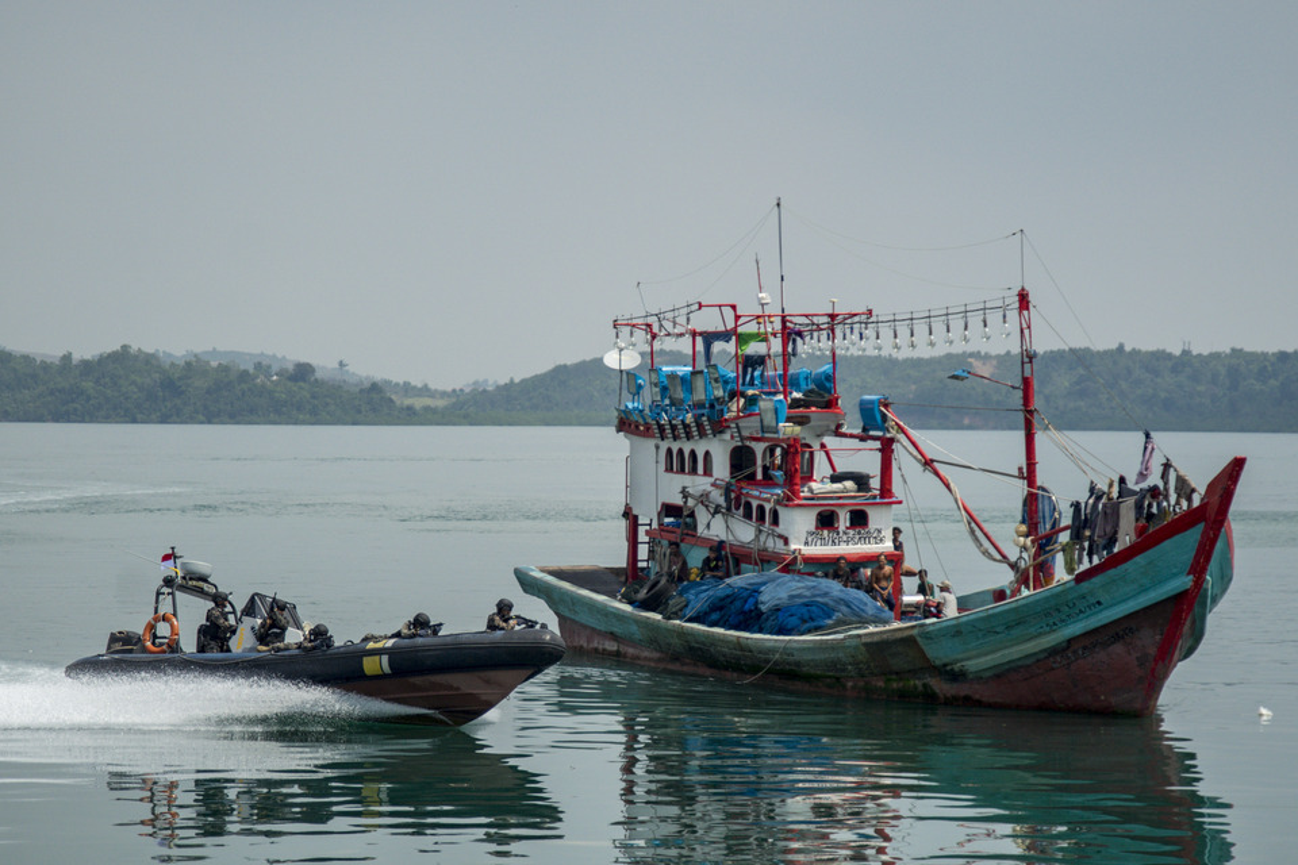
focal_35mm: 112
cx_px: 649
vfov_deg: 12.2
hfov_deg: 18.3
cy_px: 432
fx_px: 4038
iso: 250
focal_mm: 75
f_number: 4
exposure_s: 1/4000
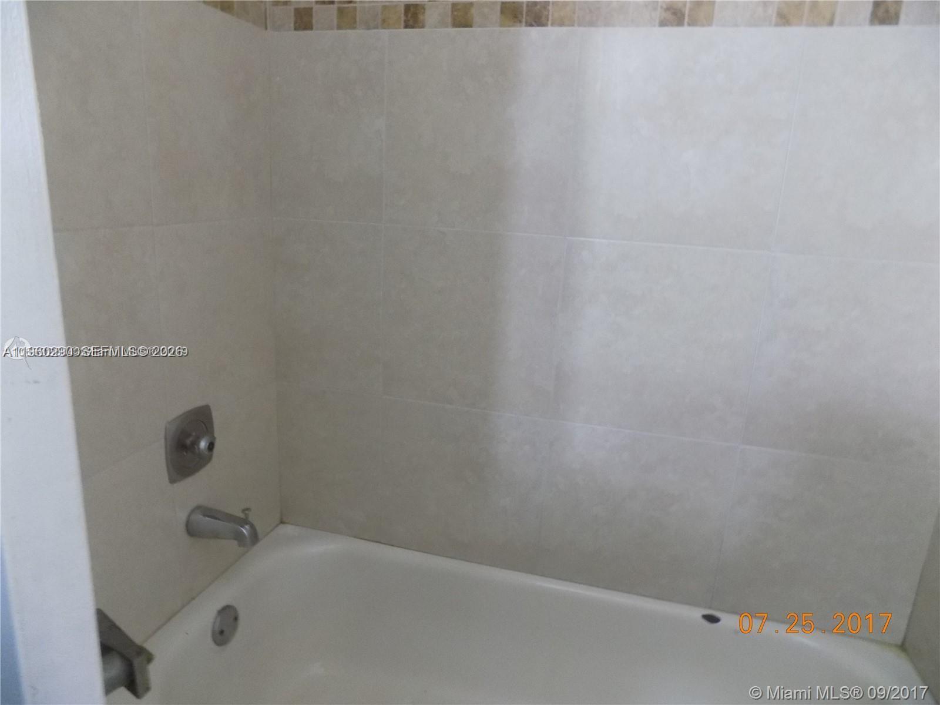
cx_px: 470
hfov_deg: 73.9
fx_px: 625
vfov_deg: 58.9
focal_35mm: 23
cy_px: 352
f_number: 3.1
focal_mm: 4
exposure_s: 1/20
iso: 400
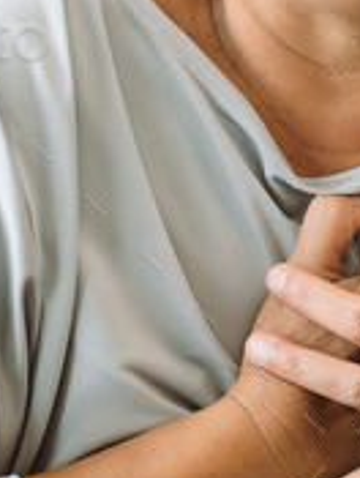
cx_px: 327
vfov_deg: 6.2
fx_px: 4421
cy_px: 19
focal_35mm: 320
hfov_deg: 4.7
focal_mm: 66
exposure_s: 1/160
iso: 400
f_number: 2.8
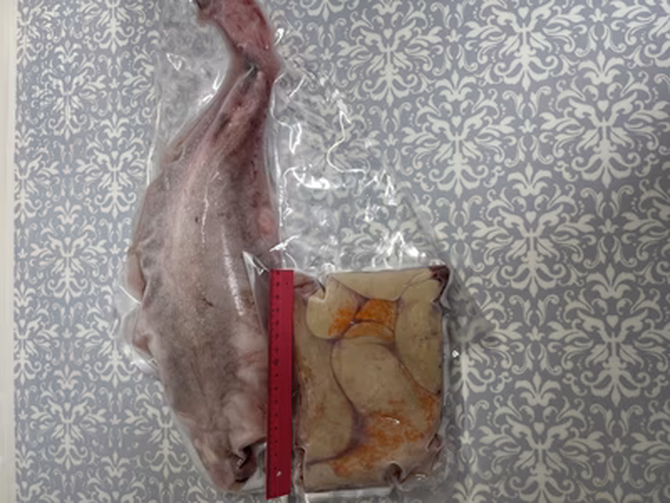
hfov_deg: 67.3
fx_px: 503
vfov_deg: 53.1
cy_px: 252
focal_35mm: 26
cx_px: 335
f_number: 1.6
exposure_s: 1/100
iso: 64
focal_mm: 5.1
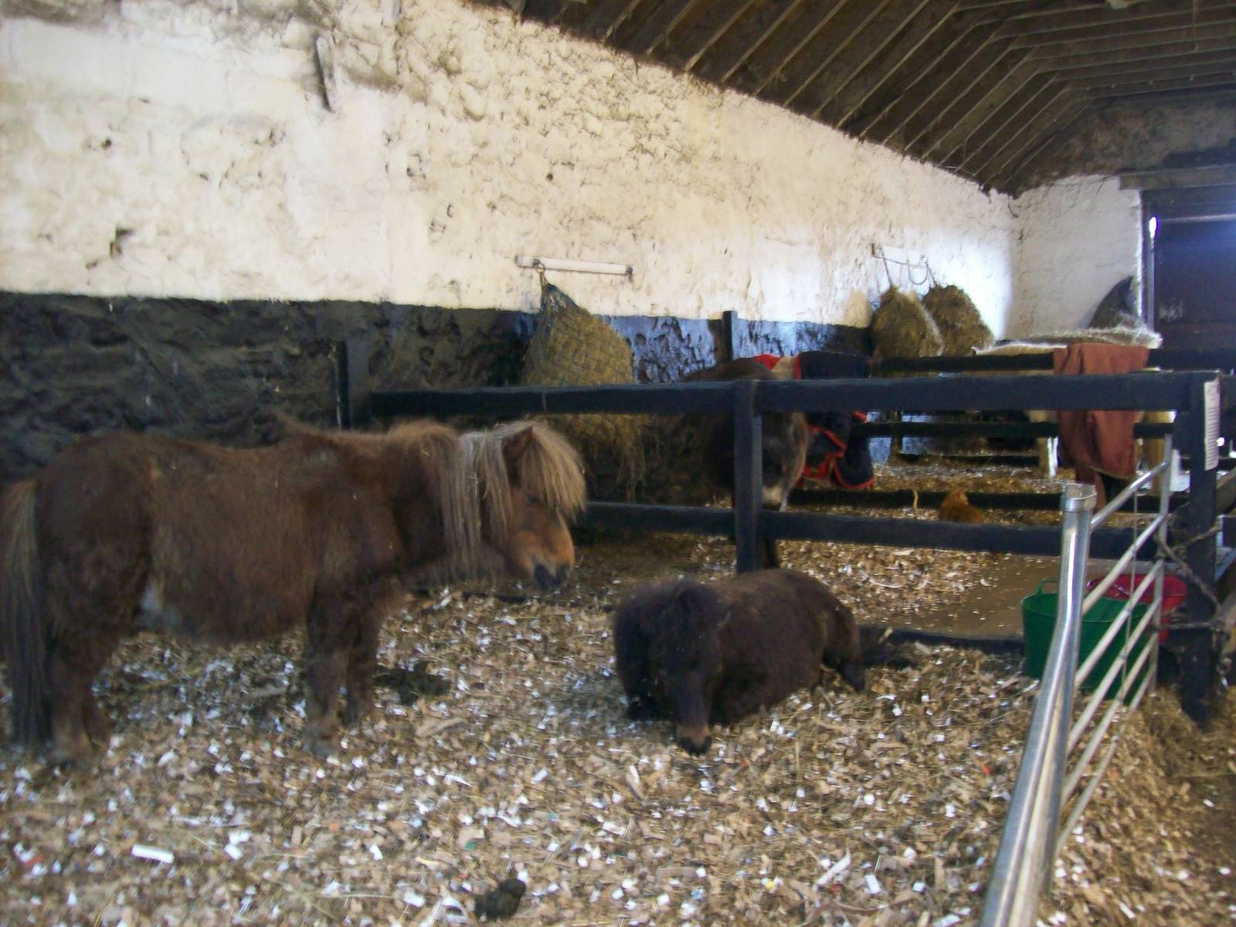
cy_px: 464
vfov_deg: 39.7
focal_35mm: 36
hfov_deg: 51.4
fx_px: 1285
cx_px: 618
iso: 200
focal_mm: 6
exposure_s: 1/8
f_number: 2.7
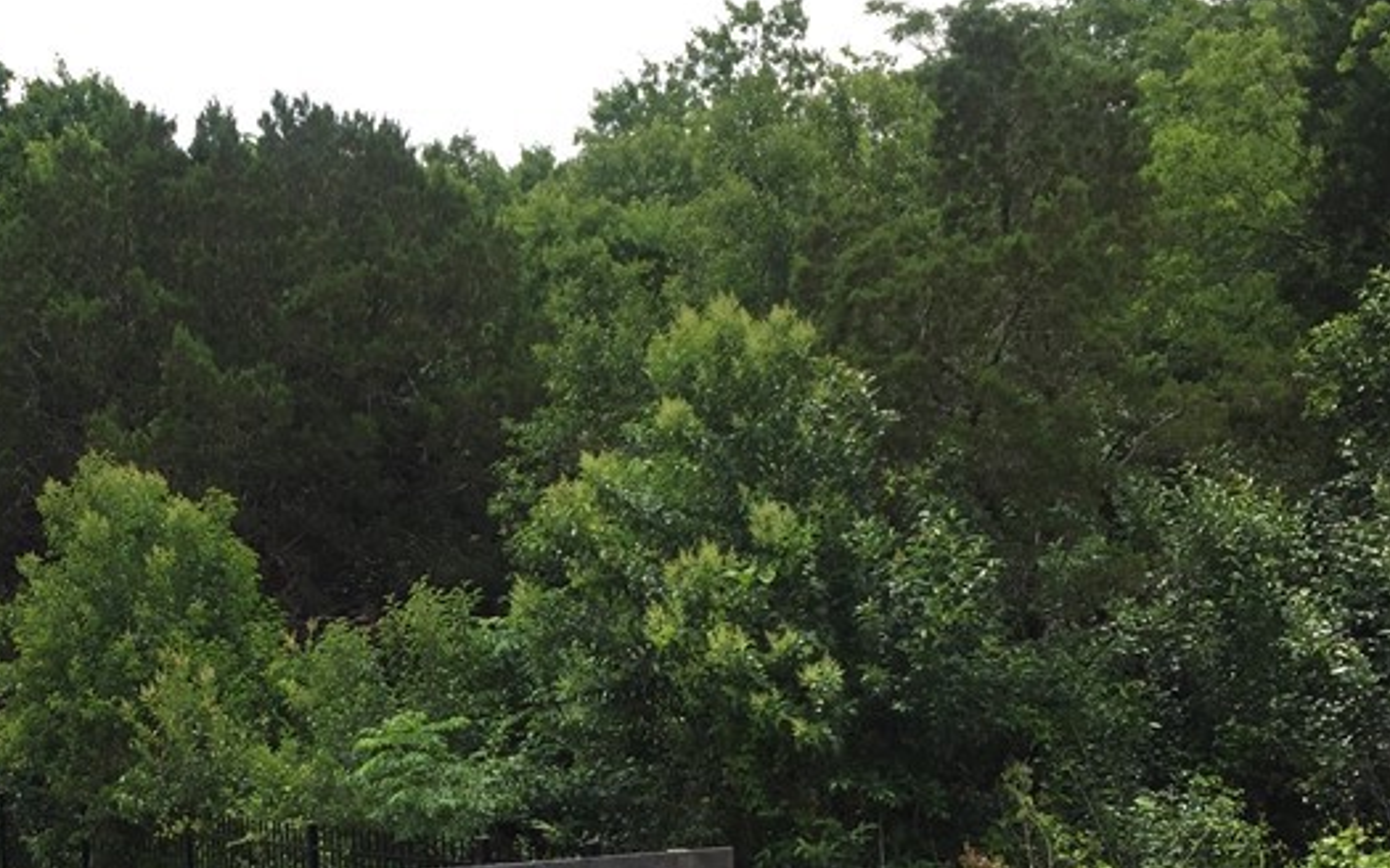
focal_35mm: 60
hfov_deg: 33.0
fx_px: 2273
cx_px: 259
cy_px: 744
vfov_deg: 21.3
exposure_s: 1/1412
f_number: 2.2
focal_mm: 4.15
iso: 32
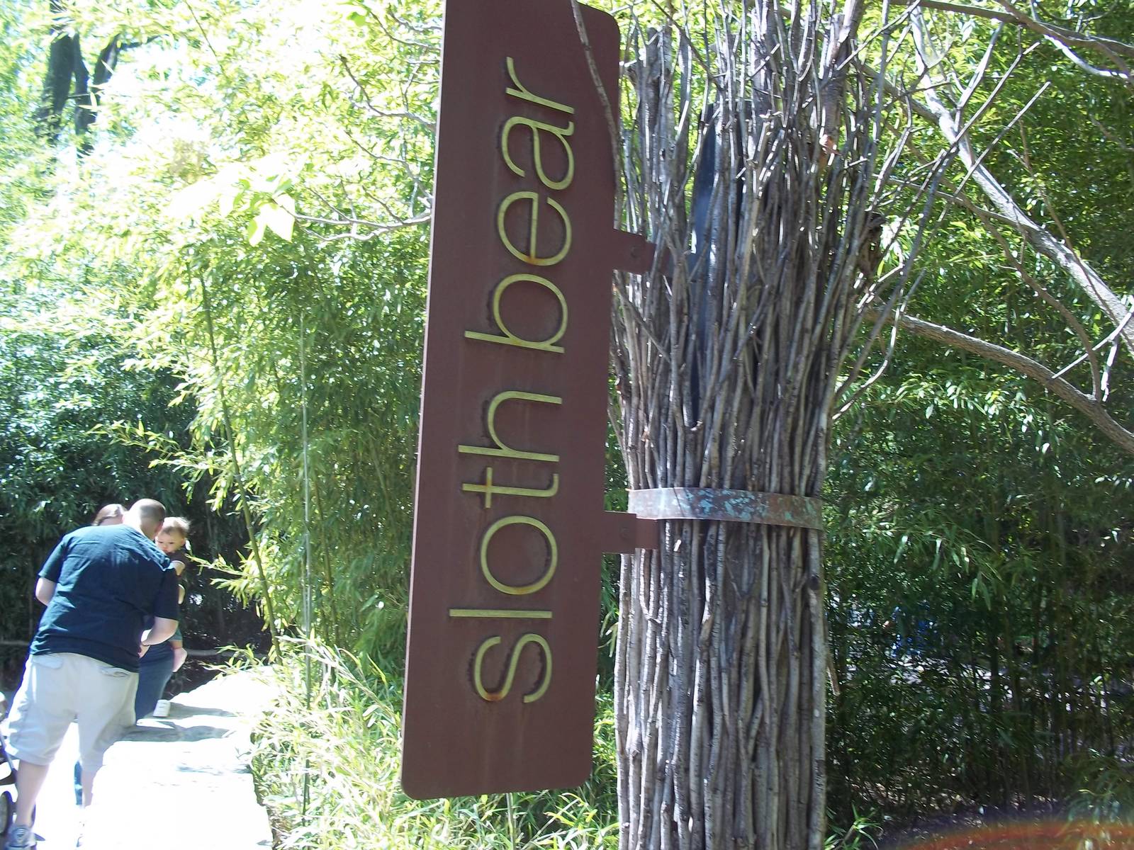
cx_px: 567
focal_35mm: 36
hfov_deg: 51.4
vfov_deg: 39.7
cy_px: 425
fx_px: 1179
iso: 80
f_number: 3.1
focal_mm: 6.5
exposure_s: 1/160
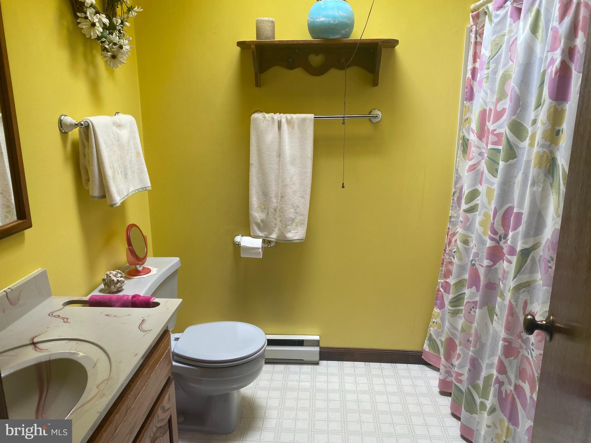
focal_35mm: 26
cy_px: 222
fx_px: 444
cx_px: 296
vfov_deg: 53.1
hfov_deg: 67.3
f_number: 1.8
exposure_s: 1/60
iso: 64
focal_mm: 4.25
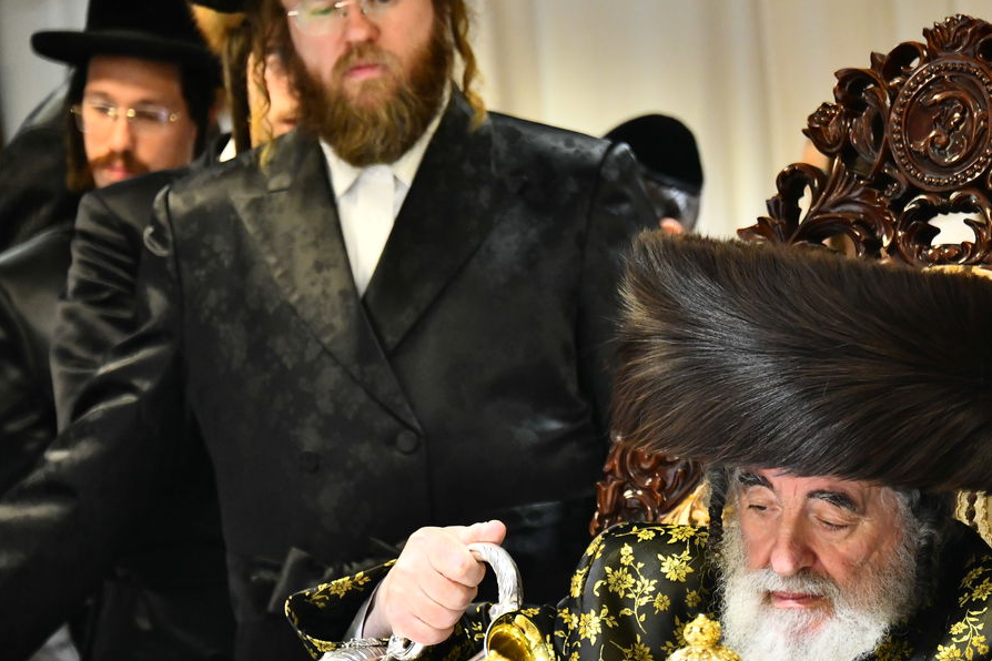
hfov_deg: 9.1
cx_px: 728
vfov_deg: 6.0
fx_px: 6255
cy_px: 466
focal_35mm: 227
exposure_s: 1/160
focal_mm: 145
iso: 2500
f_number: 5.6
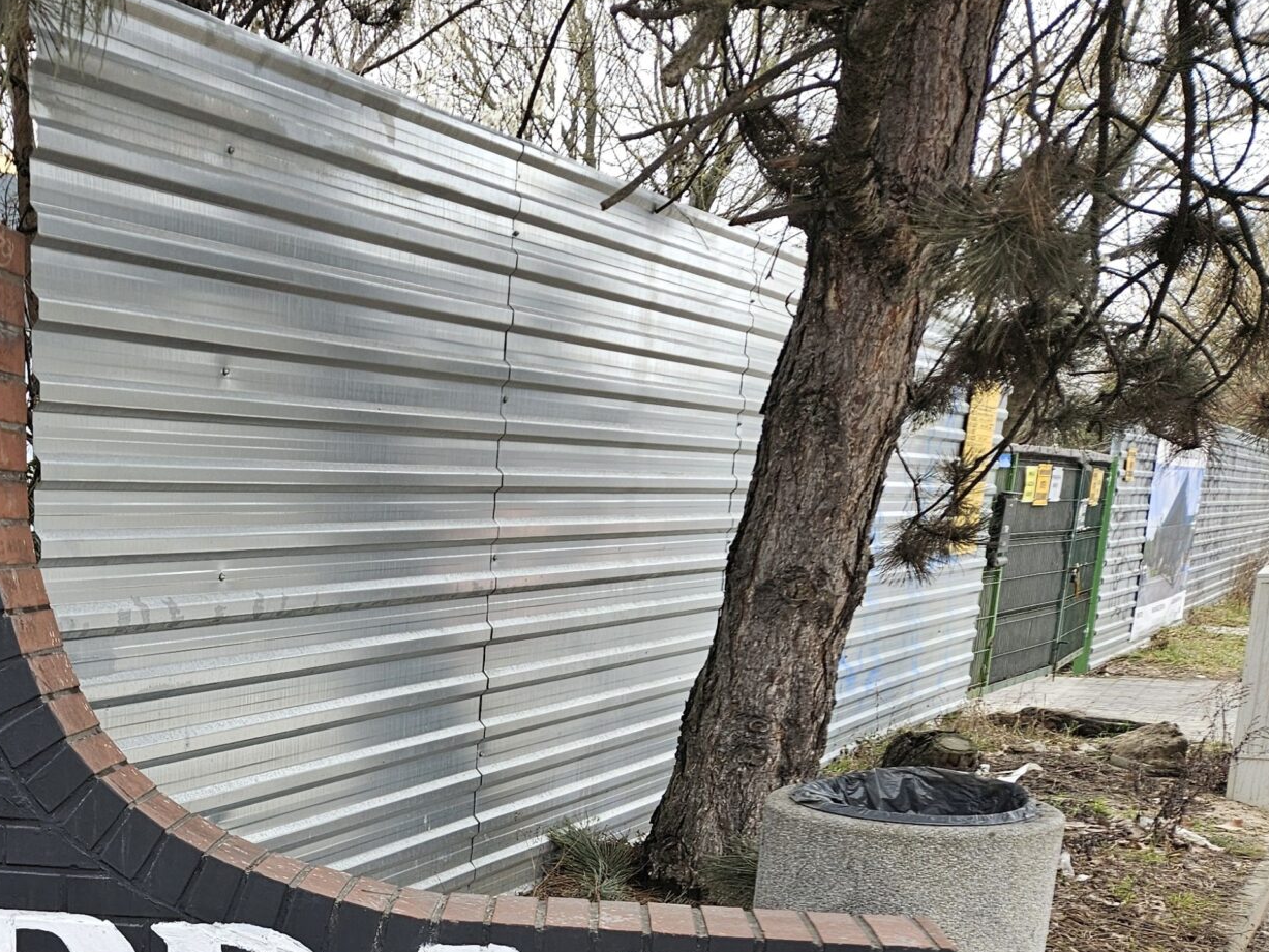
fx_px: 1759
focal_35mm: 48
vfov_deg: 28.3
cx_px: 85
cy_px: 968
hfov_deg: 36.7
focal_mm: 5.4
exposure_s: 1/180
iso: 50
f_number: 1.8
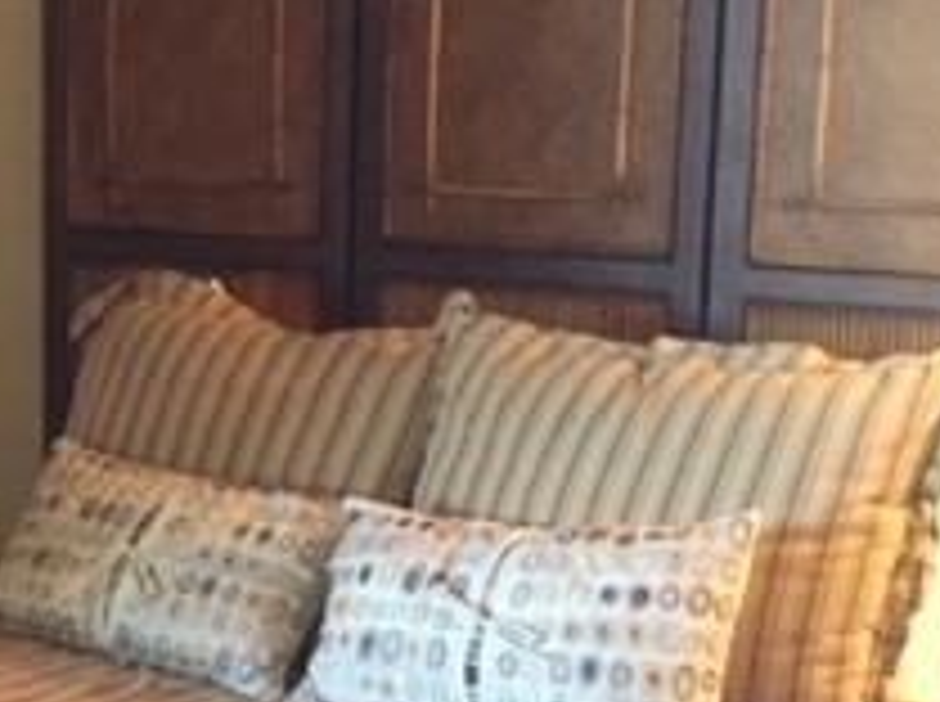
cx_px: -220
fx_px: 2413
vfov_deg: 16.5
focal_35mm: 89
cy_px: 522
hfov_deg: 20.5
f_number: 2.2
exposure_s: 1/15
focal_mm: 4.15
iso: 320
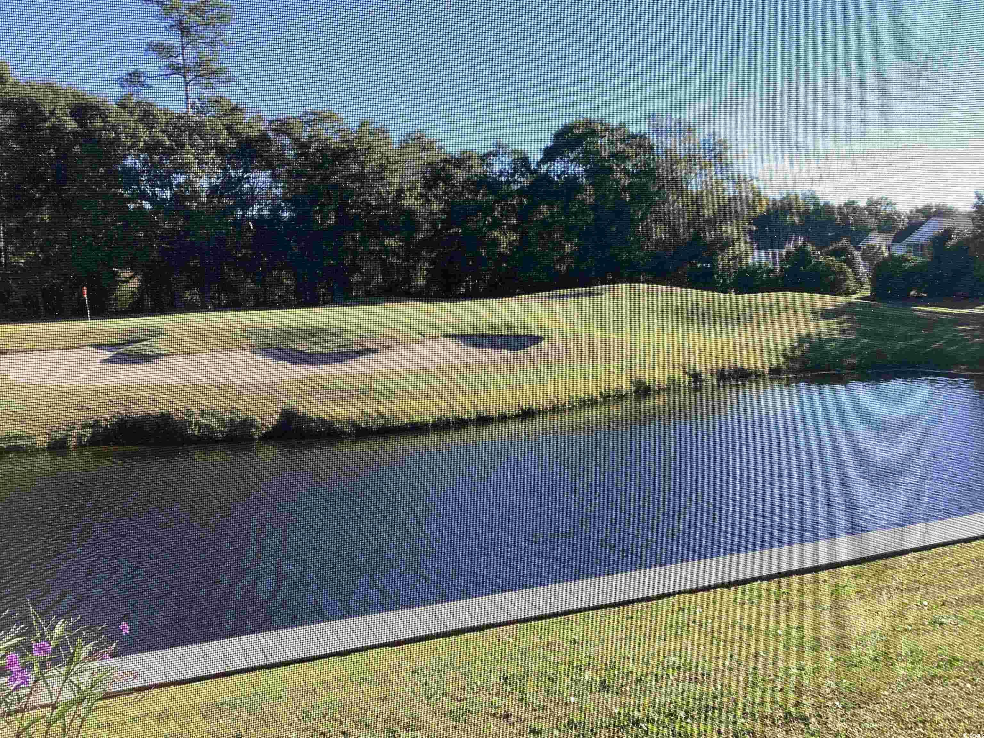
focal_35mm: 31
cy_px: 369
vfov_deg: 45.4
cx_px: 492
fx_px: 881
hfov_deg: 58.4
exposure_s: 1/350
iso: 25
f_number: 2.4
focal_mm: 3.3
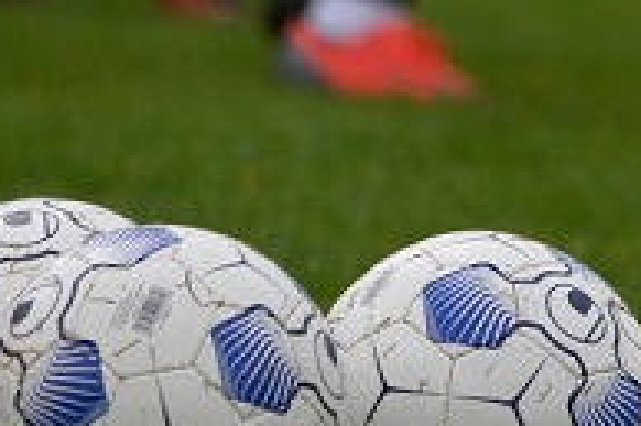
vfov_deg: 1.3
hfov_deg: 2.0
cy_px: 286
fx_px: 18181
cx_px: 552
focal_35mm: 1022
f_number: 5.6
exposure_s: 1/1600
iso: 400
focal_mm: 210
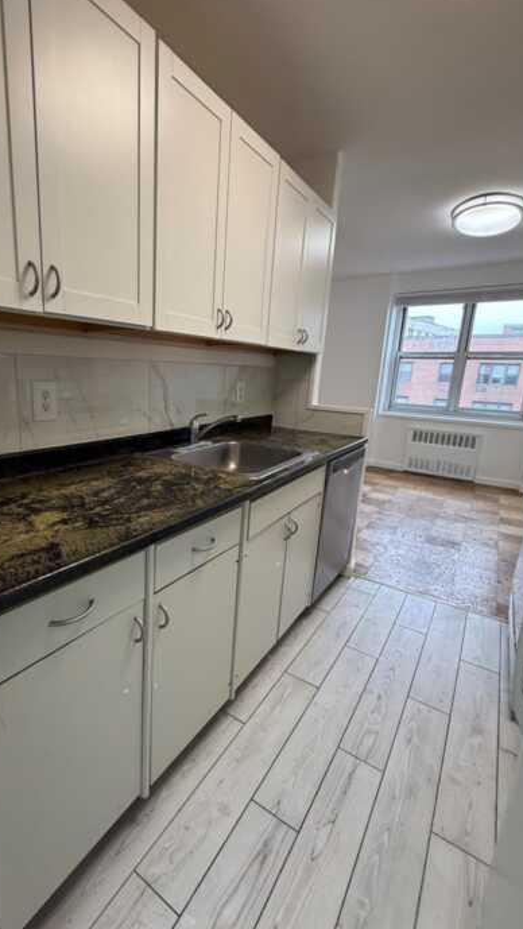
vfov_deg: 95.9
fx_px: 419
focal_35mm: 17
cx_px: 195
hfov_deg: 63.1
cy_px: 465
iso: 160
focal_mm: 2.22
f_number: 2.2
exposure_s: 1/120
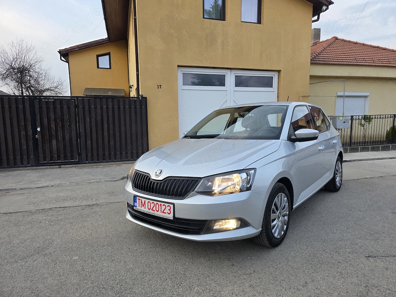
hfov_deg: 73.9
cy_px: 148
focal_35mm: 23
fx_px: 263
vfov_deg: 58.9
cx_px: 198
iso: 16
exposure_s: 1/100
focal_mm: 6.3
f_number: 1.7
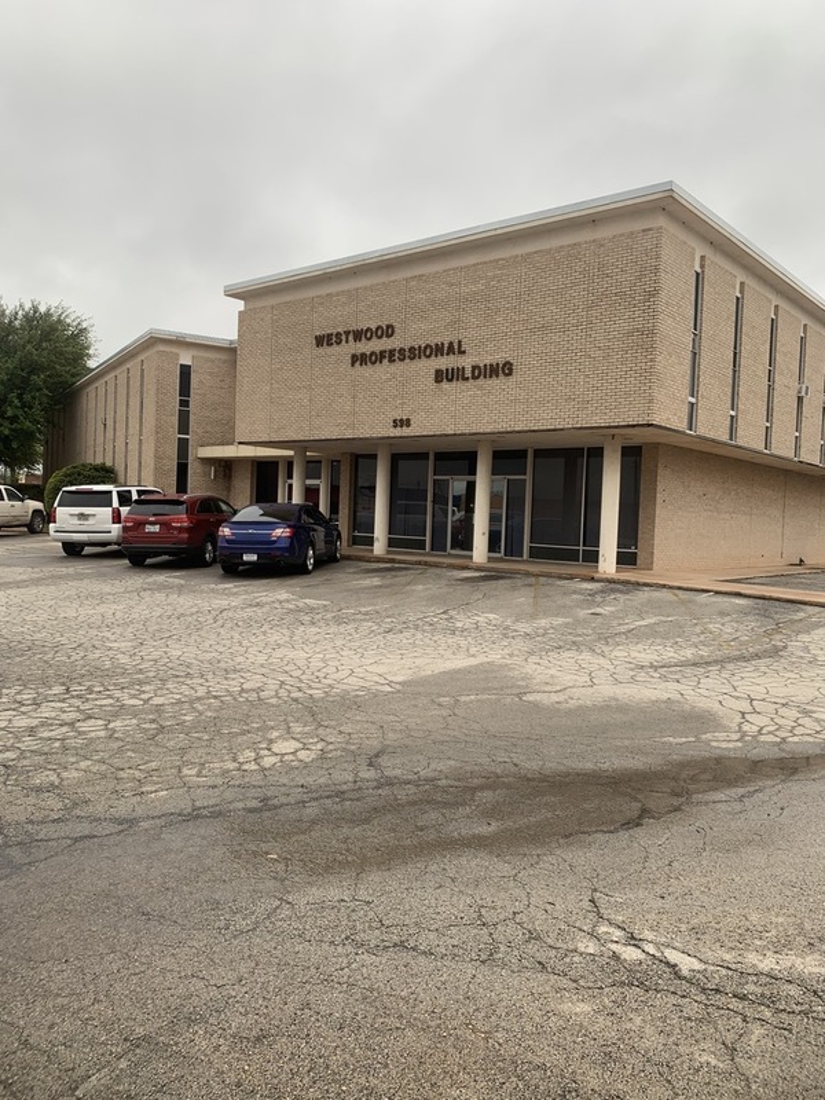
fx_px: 826
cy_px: 550
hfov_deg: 53.1
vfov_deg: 67.3
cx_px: 412
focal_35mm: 26
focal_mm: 4.25
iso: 25
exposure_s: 1/251
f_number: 1.8
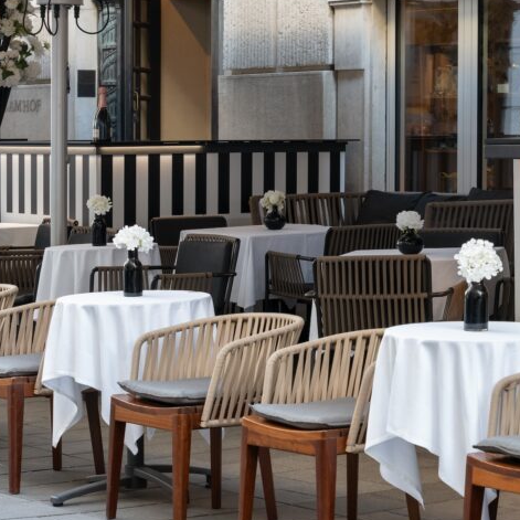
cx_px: 517
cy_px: 225
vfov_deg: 13.4
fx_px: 2209
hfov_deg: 13.2
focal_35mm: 130
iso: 200
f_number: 8
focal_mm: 70
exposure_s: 1/25
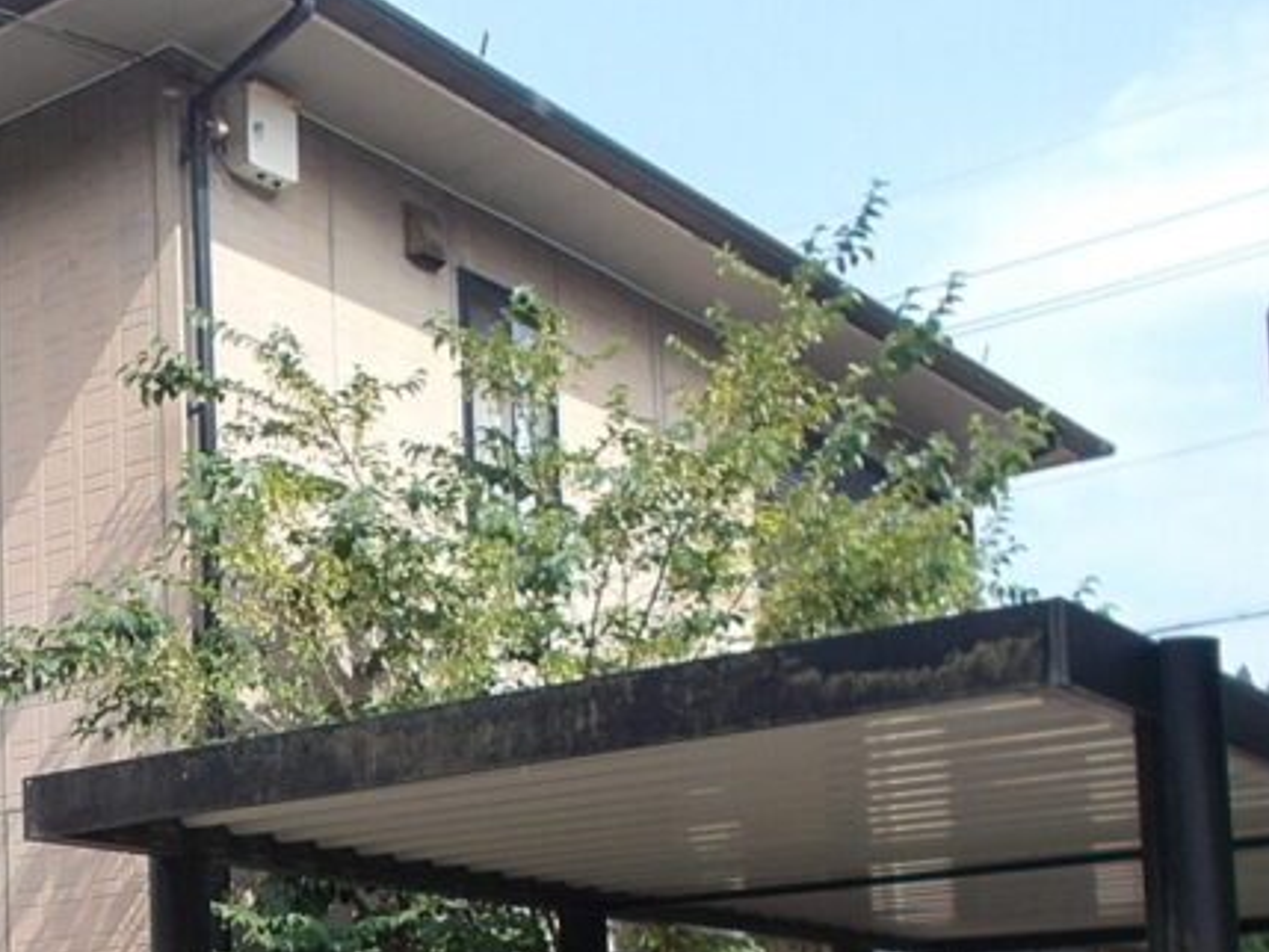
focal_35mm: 62
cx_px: 186
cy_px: 922
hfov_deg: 30.1
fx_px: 2274
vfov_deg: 22.8
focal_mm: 4.6
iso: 80
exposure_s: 1/500
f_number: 3.2
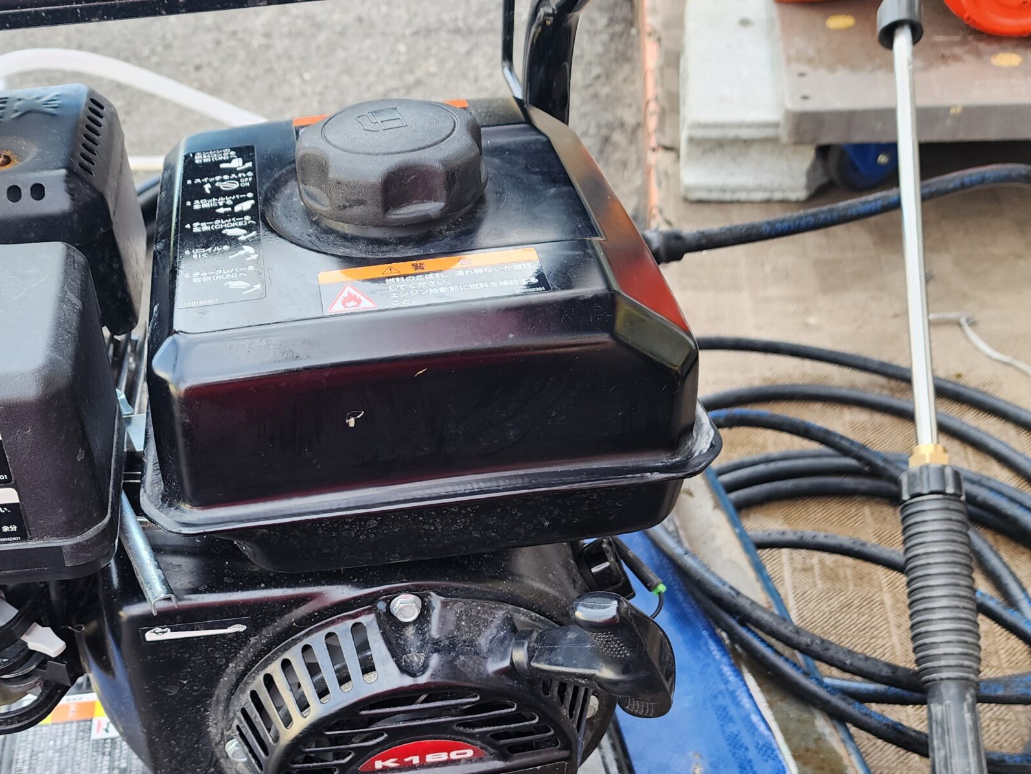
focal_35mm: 37
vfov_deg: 38.0
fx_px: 1102
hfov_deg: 49.4
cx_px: 356
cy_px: 546
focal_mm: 6.4
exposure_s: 1/180
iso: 100
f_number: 1.8
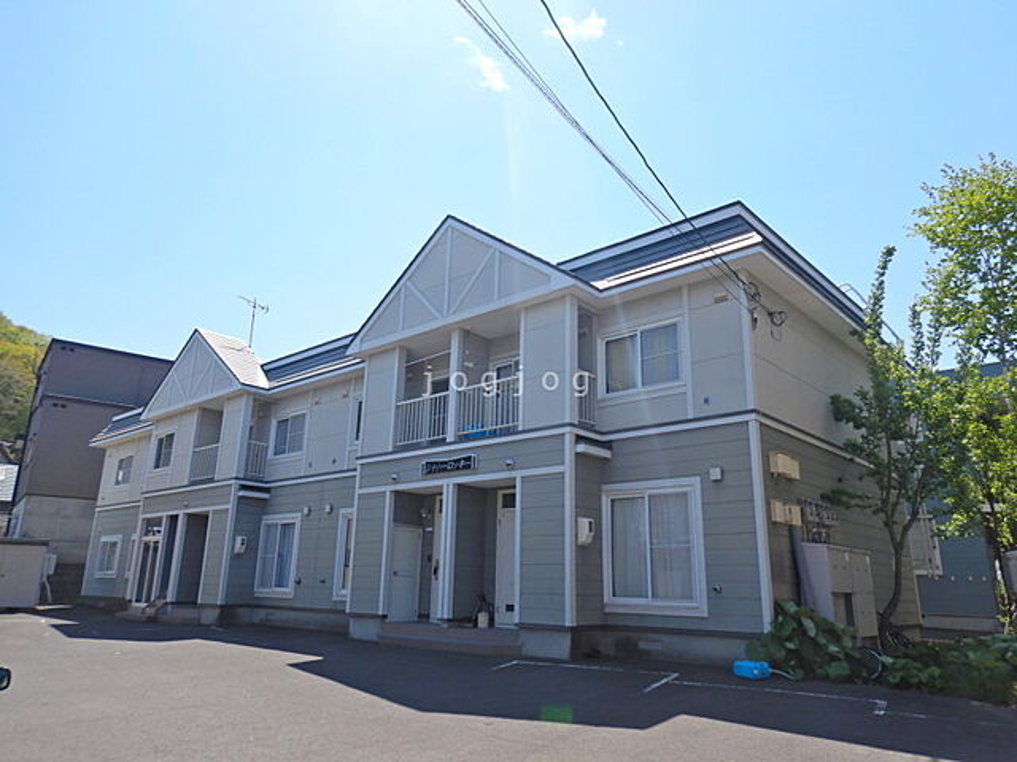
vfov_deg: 56.8
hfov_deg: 71.6
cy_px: 381
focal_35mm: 24
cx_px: 508
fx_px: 705
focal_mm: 4.3
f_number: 4.1
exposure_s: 1/800
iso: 125
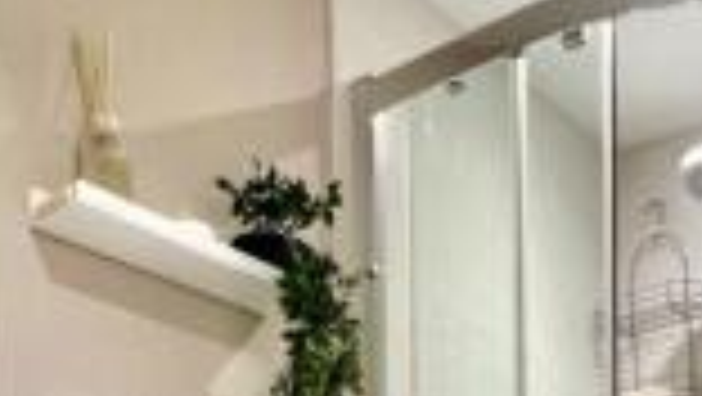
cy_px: 763
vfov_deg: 17.3
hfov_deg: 38.4
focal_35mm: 53
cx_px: 502
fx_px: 987
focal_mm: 1.57
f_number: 1.8
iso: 160
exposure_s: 1/100
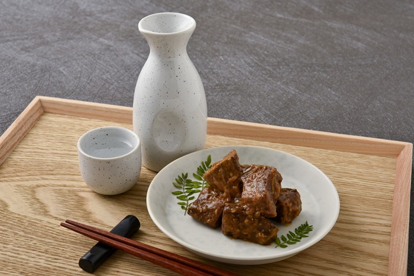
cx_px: 207
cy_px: 138
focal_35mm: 70
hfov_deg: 28.8
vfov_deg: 19.5
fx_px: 805
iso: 100
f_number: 16
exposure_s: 1/160
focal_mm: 70
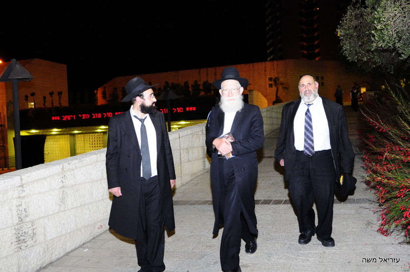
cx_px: 205
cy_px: 136
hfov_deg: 53.2
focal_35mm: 36
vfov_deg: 36.8
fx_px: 409
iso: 1600
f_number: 4
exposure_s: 1/60
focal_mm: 24
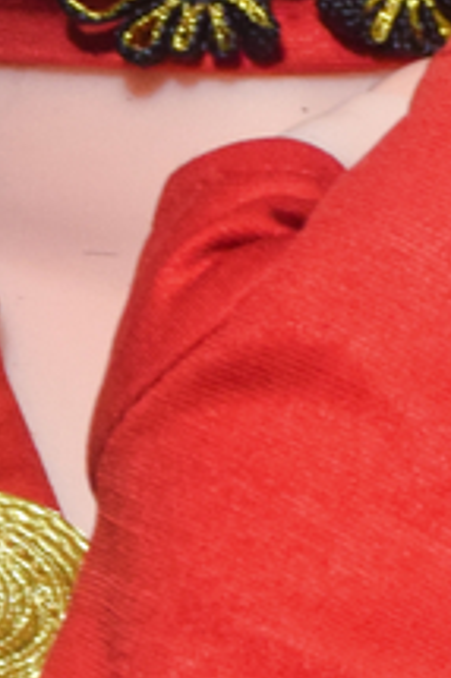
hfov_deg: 2.1
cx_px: 148
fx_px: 12497
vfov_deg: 3.1
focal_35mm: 664
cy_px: 180
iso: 1000
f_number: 9
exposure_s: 1/50
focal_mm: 62
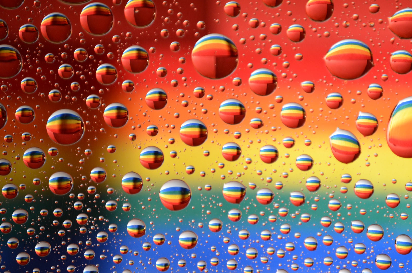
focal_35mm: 300
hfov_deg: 6.9
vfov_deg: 4.6
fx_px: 3427
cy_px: 136
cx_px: 206
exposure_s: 1/30
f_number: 5.6
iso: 500
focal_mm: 200
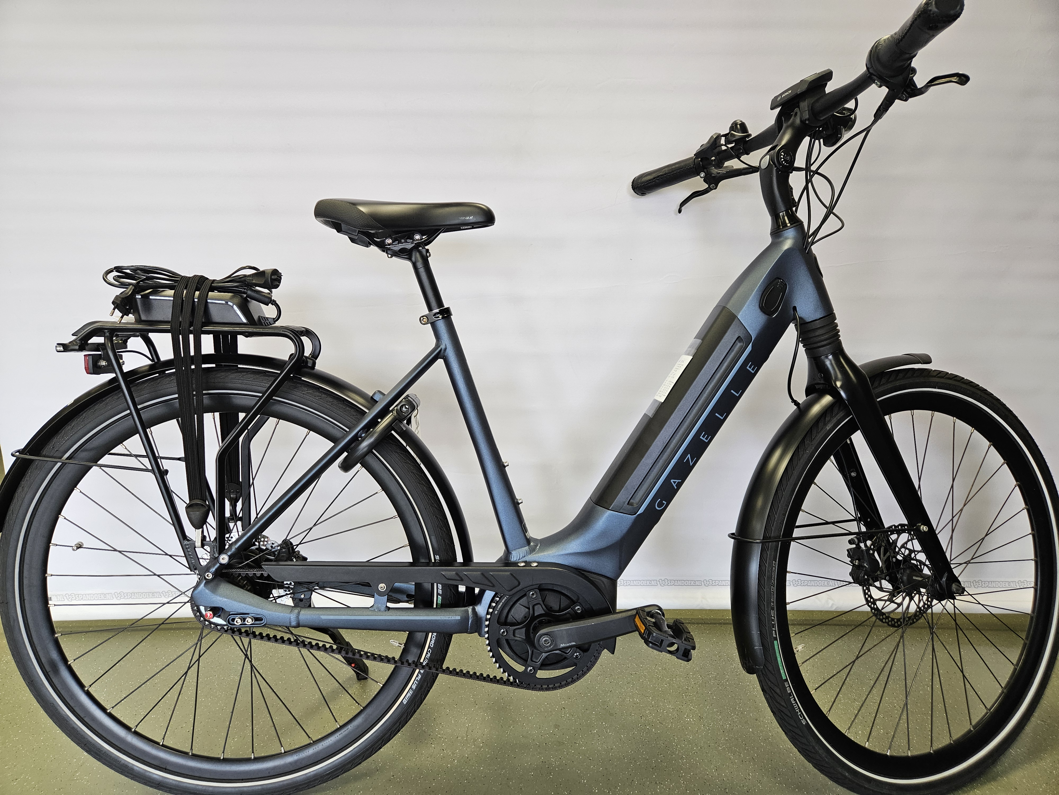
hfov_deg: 73.9
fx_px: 704
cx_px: 530
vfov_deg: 58.9
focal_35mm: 23
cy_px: 398
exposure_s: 1/180
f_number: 1.8
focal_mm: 5.4
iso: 125
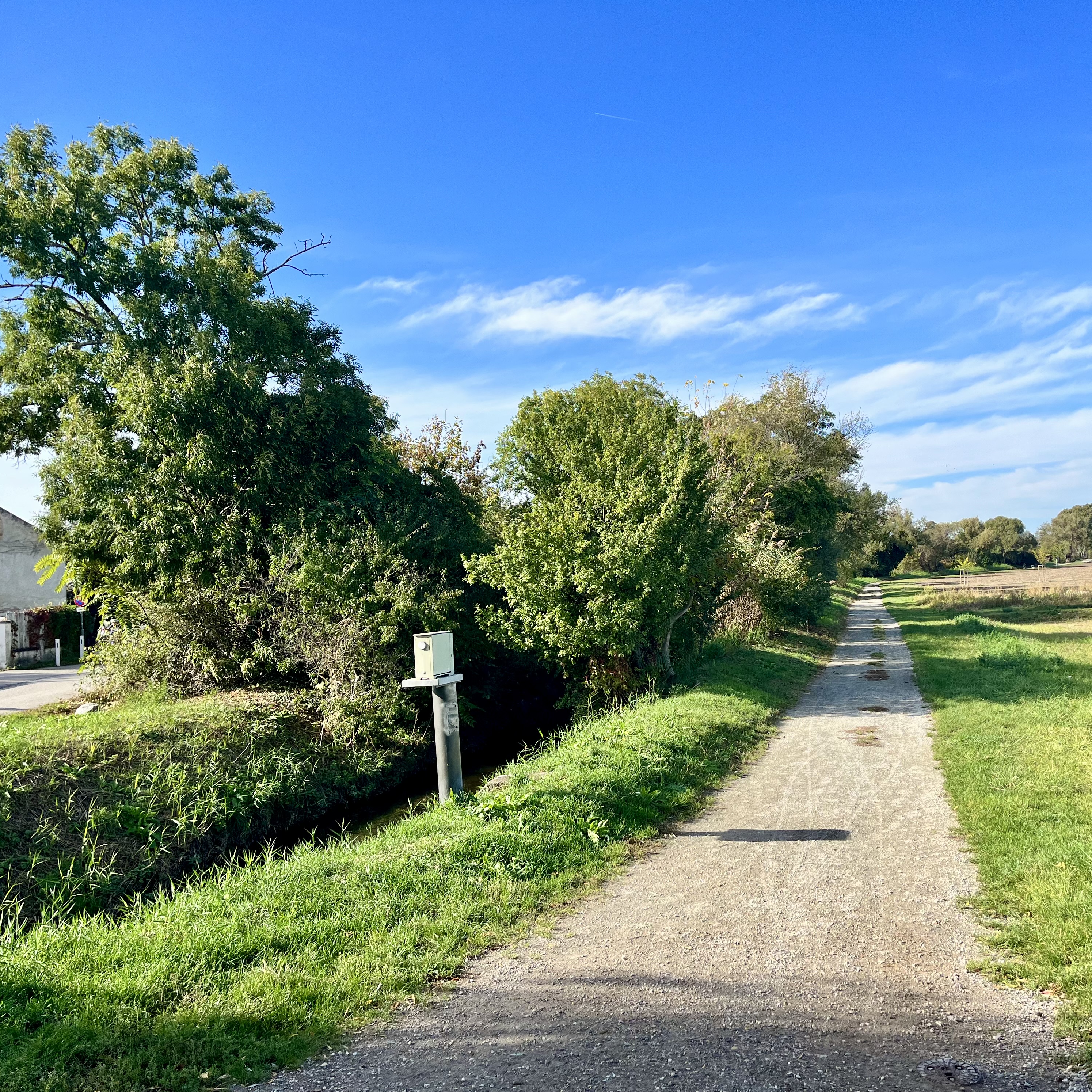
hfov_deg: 52.4
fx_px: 1106
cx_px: 618
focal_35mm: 31
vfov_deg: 52.5
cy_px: 540
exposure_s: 1/2632
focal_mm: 5.1
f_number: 1.6
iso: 50
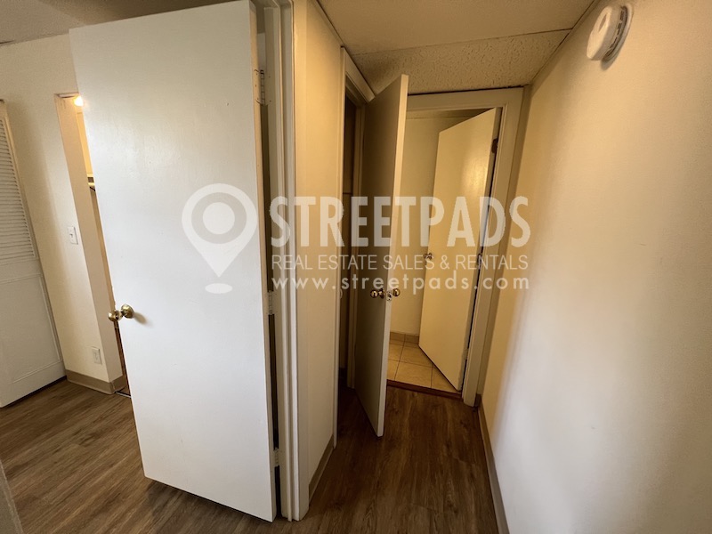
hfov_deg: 106.2
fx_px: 267
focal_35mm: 13
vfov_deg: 89.9
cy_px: 267
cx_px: 356
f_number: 1.8
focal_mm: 1.57
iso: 200
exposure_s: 1/60
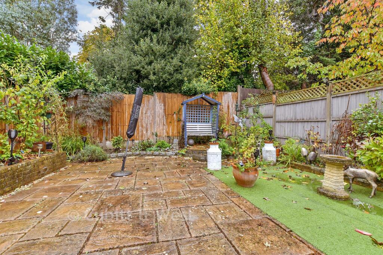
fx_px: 160
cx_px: 192
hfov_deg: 100.4
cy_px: 128
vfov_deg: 77.3
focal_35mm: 15
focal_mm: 10
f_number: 8
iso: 160
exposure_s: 1/25
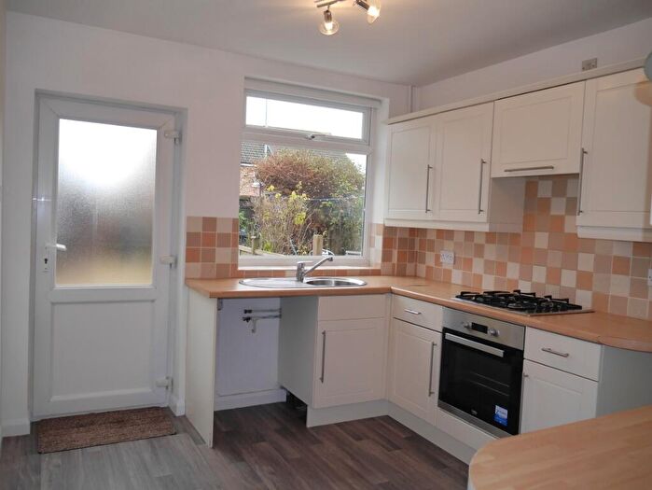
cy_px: 245
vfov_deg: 49.8
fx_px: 528
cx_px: 326
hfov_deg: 63.4
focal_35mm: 28
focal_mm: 14
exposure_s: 1/60
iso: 160
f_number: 3.5
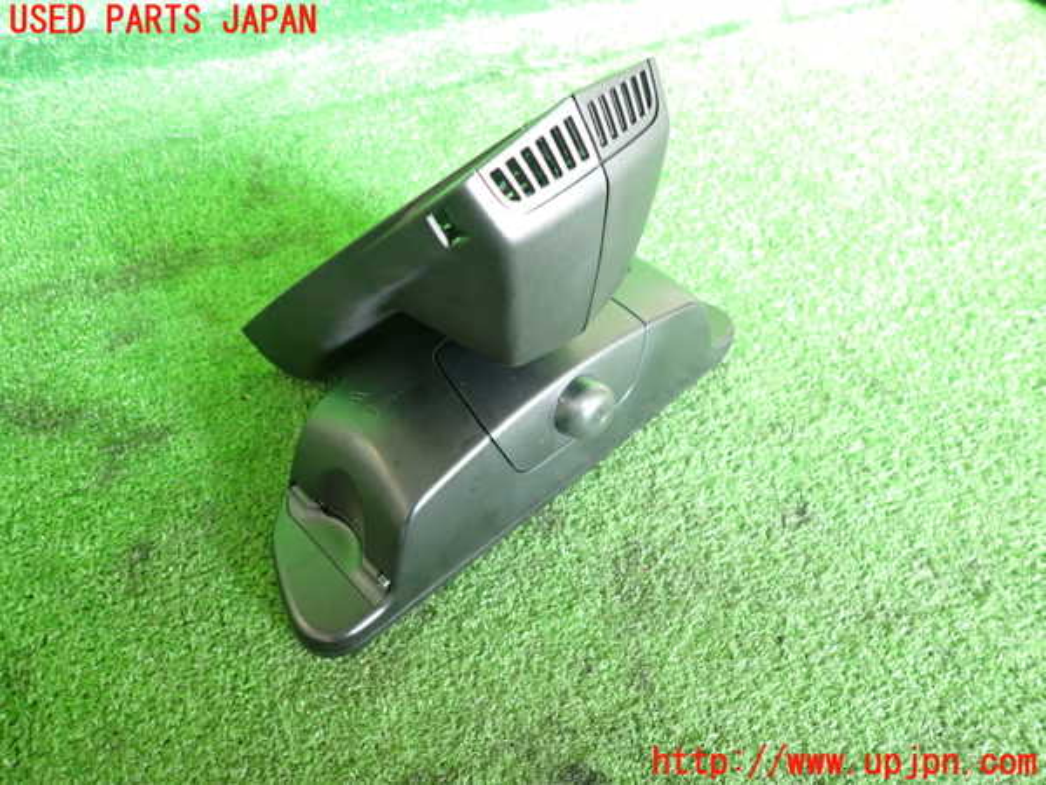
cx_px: 523
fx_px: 755
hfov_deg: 69.4
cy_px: 392
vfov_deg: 54.9
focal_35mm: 25
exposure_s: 1/30
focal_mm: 4.5
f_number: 2
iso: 640
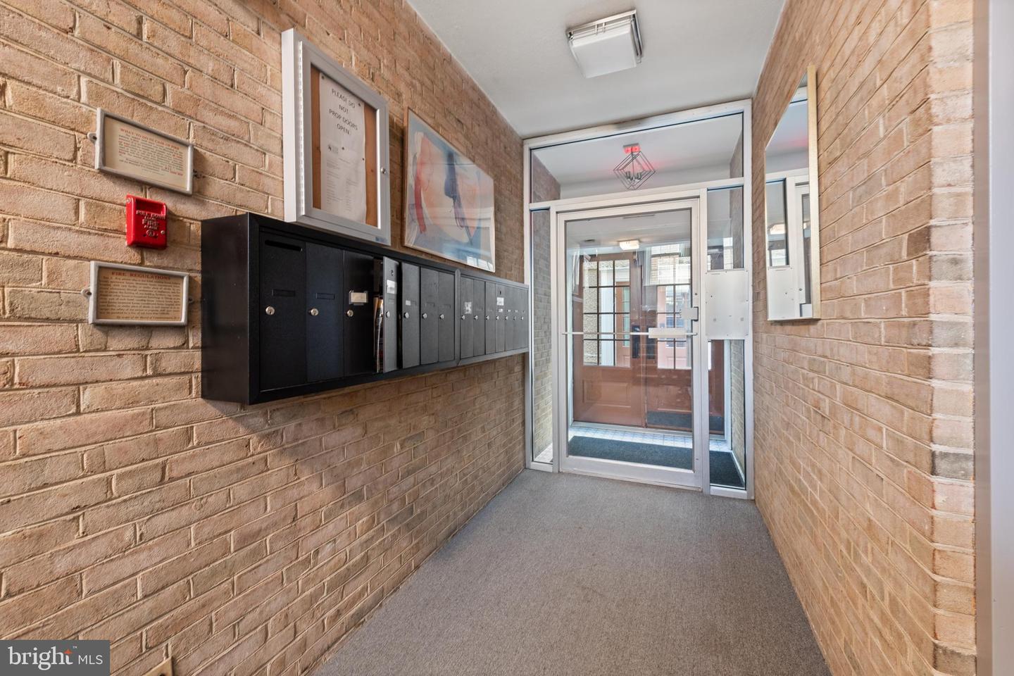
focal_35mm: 14
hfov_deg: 104.3
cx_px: 507
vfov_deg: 81.2
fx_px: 394
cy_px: 338
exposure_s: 2.5
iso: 320
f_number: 10
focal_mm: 14
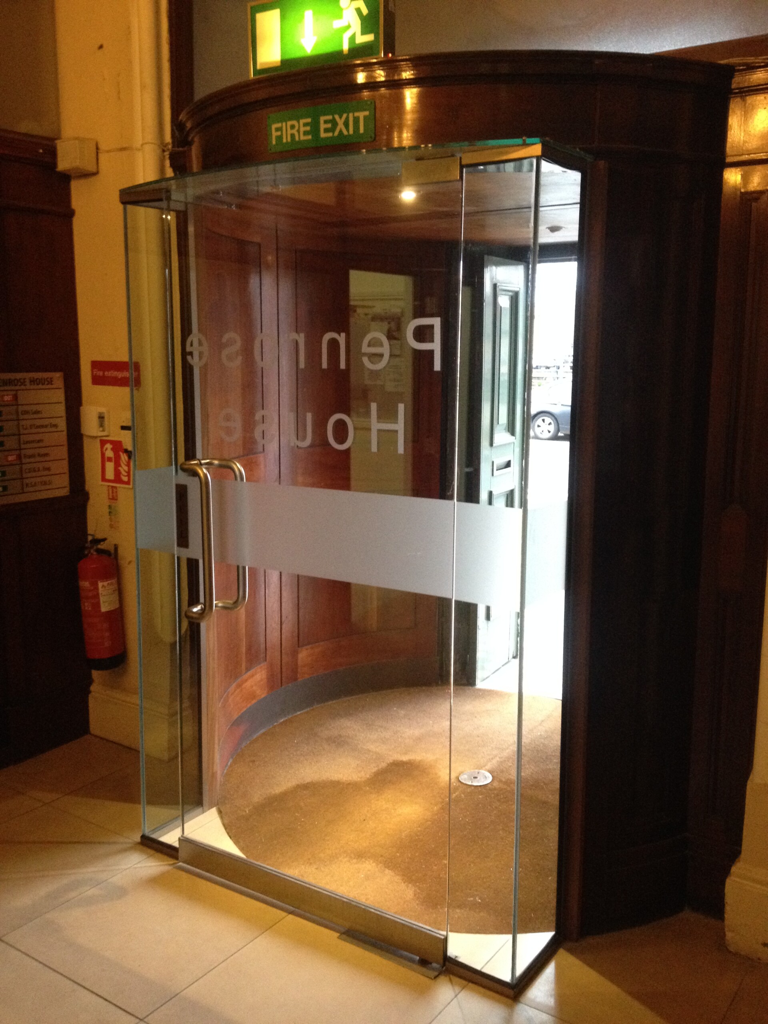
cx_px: 384
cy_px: 512
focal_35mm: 35
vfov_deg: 52.6
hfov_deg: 40.7
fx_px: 1035
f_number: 2.4
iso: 320
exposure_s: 1/20
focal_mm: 4.28
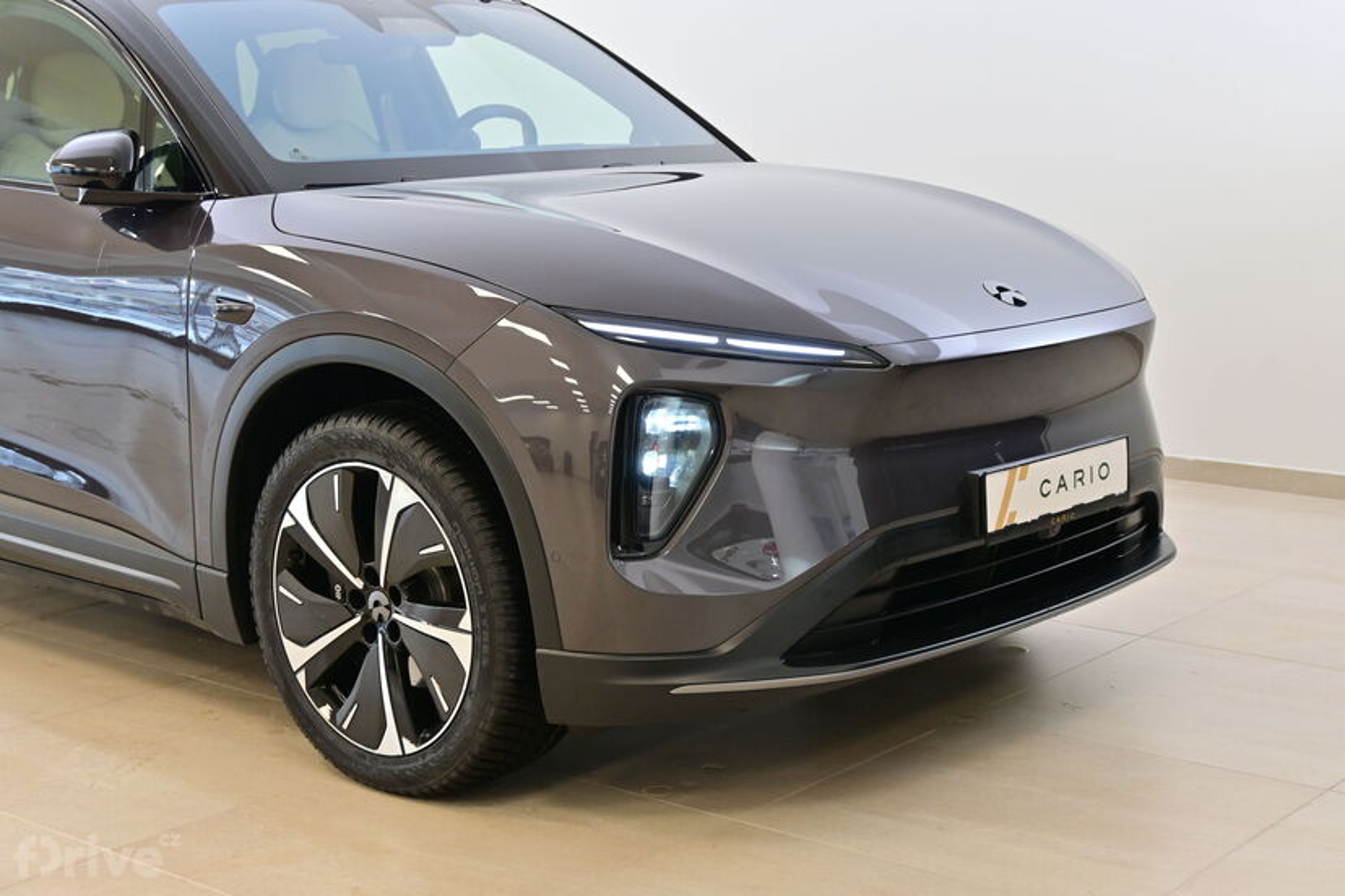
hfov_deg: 36.9
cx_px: 672
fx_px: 2017
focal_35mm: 54
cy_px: 448
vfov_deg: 25.1
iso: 400
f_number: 5.3
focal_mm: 36
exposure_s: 1/60
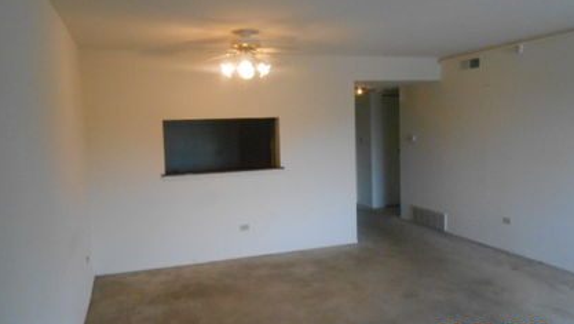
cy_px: 160
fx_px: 442
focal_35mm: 29
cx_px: 288
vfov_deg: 40.2
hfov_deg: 66.0
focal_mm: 4.6
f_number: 3.5
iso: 640
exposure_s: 1/125
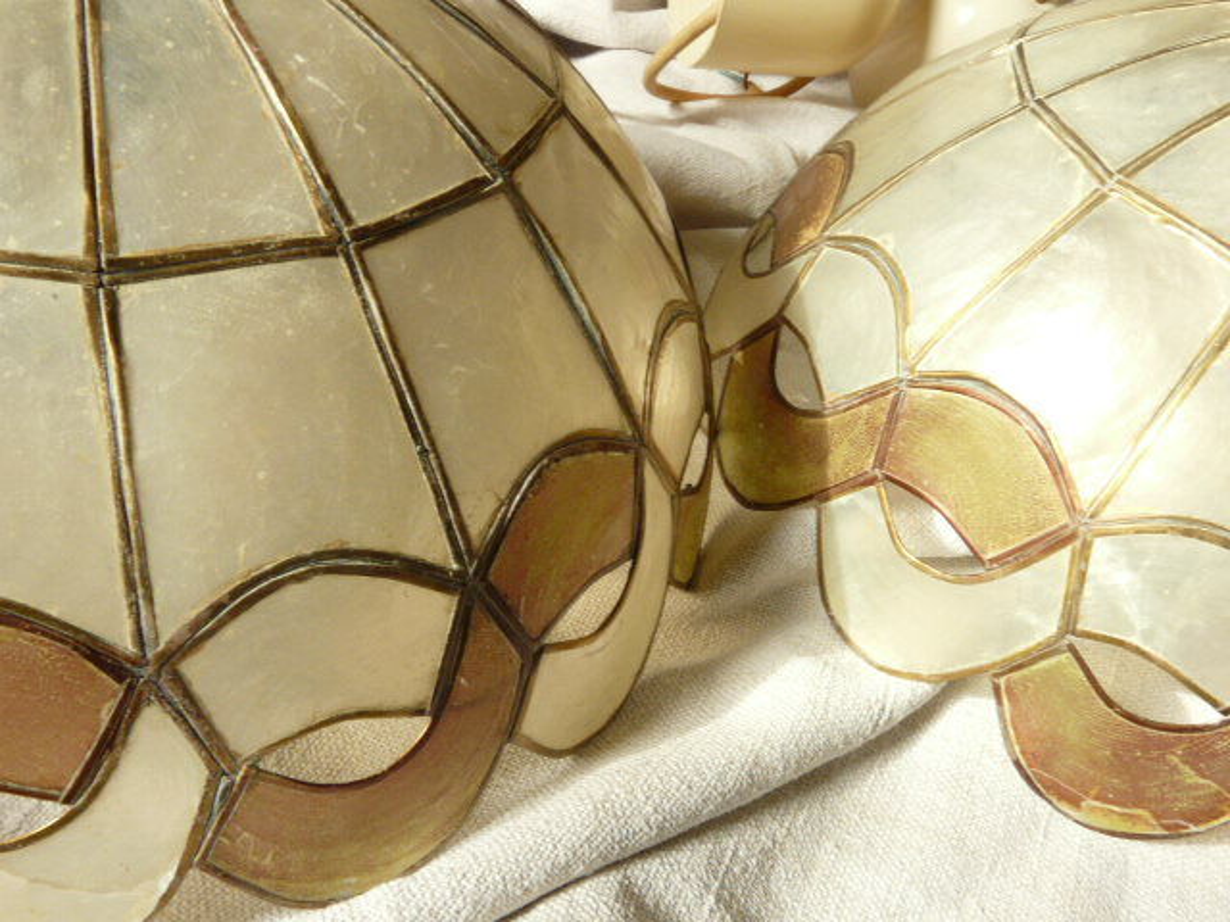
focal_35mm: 28
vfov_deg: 49.7
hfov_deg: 63.4
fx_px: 995
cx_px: 615
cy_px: 461
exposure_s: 1/10
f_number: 8
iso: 200
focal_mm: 4.6
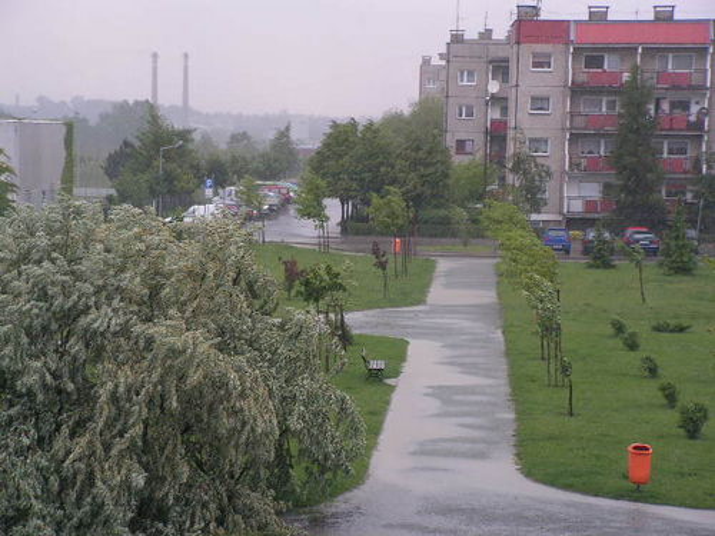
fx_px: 2231
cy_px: 268
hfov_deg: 18.2
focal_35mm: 108
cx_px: 358
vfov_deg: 13.7
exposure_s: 1/100
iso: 160
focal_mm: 18.1
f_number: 3.4
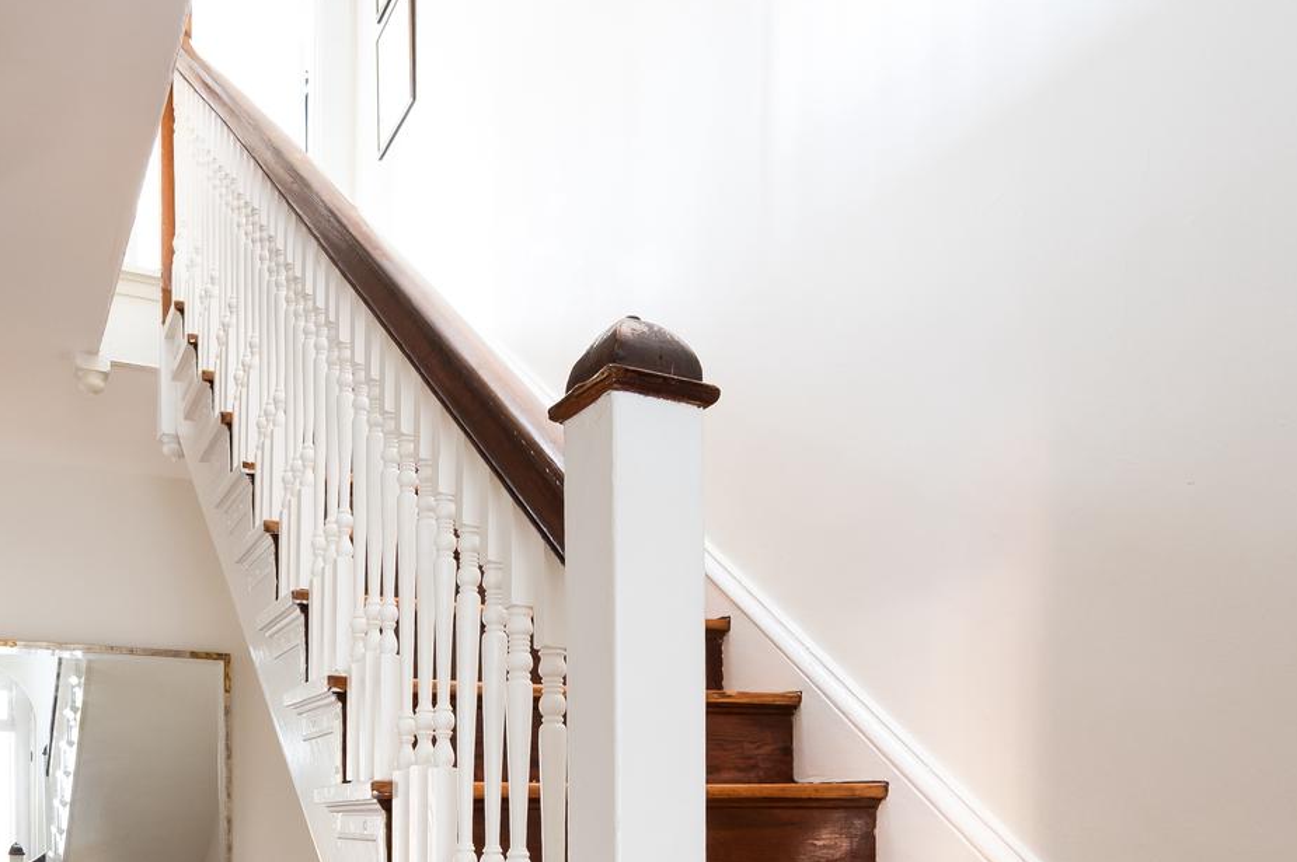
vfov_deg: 38.6
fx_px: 1116
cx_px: 488
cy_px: 812
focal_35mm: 31
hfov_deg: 59.6
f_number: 13
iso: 800
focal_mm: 14
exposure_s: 3
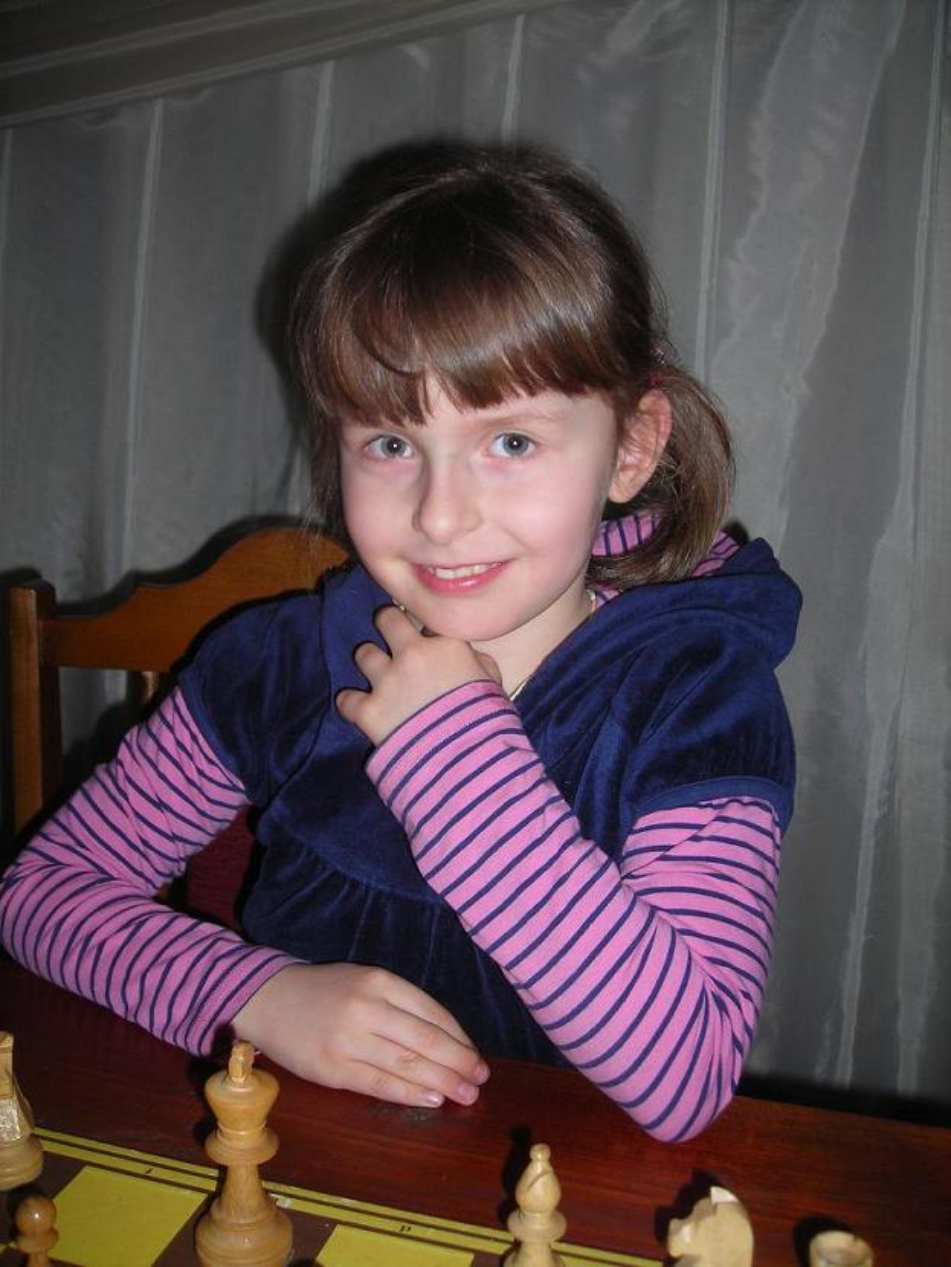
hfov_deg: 37.7
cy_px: 634
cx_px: 476
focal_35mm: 38
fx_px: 1391
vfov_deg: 49.0
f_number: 3.2
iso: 50
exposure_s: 1/60.1
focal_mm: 6.3
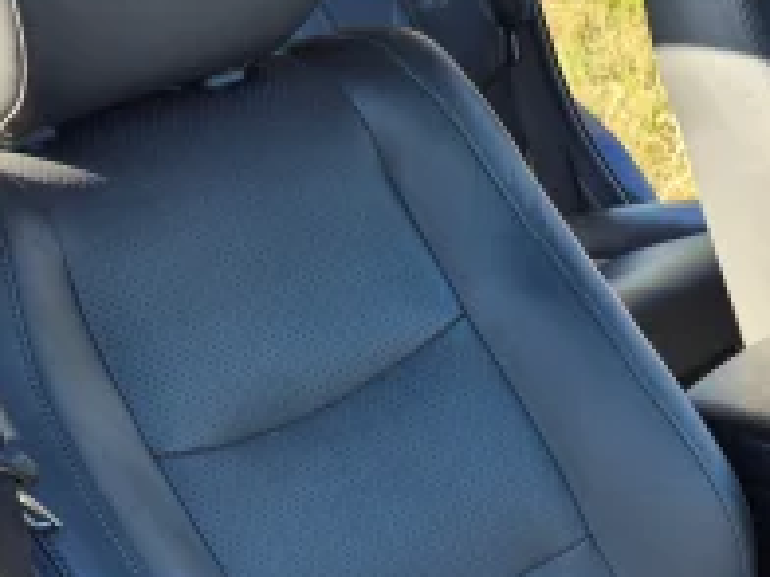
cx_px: 684
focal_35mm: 75
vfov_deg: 18.7
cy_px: 663
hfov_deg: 25.2
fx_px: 1668
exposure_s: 1/364
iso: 25
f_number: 1.8
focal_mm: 5.4
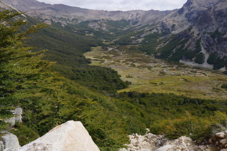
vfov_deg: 34.5
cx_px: 159
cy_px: 41
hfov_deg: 49.4
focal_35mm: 38
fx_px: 240
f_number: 11
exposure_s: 1/100
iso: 100
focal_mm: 16
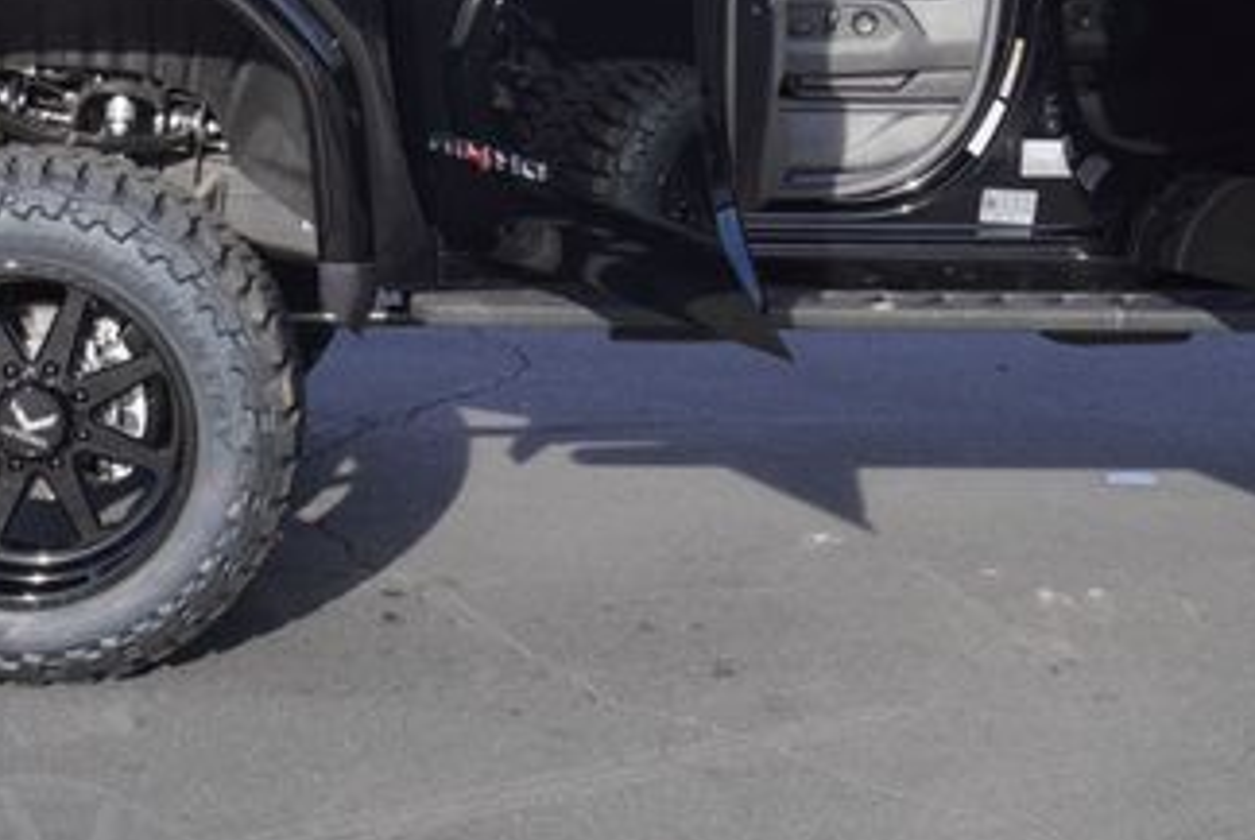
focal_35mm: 83
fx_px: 2897
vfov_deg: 16.3
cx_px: 593
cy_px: 58
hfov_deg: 24.4
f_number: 8
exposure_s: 1/160
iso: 100
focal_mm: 28
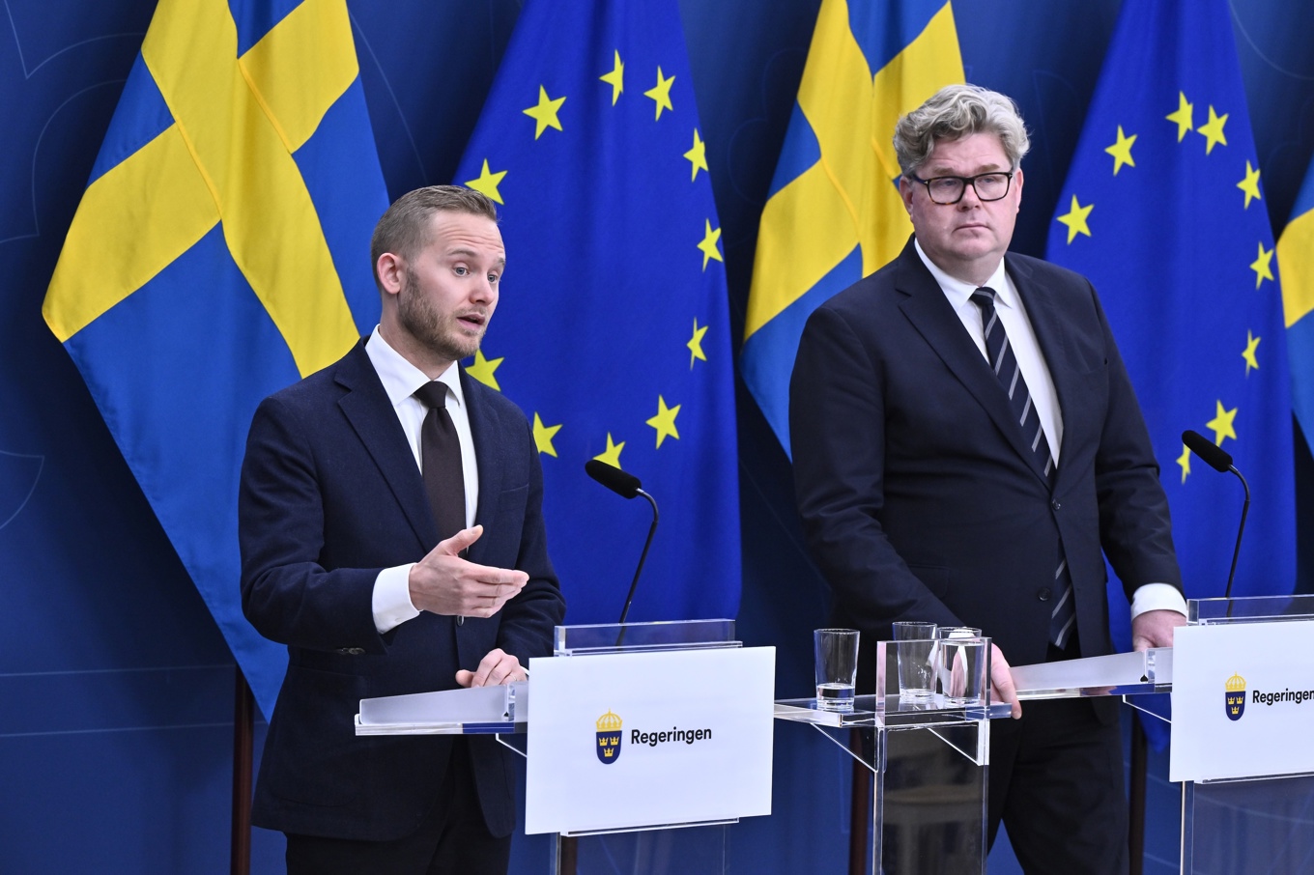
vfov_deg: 13.3
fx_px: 3758
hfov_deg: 19.8
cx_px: 657
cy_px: 438
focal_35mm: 103
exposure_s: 1/320
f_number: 5.6
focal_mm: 103
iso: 2500
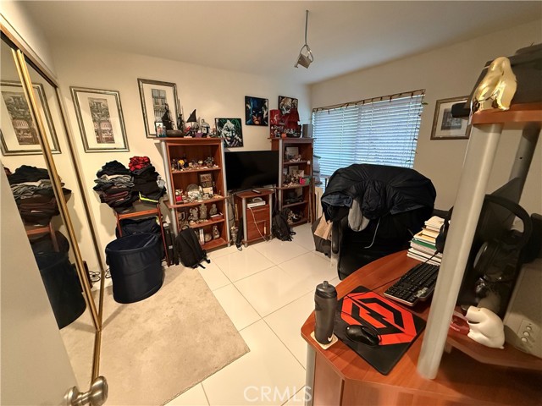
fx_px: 219
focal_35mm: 14
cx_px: 271
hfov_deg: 102.1
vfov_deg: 85.7
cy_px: 203
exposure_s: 1/60
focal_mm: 2.22
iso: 1000
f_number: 2.2
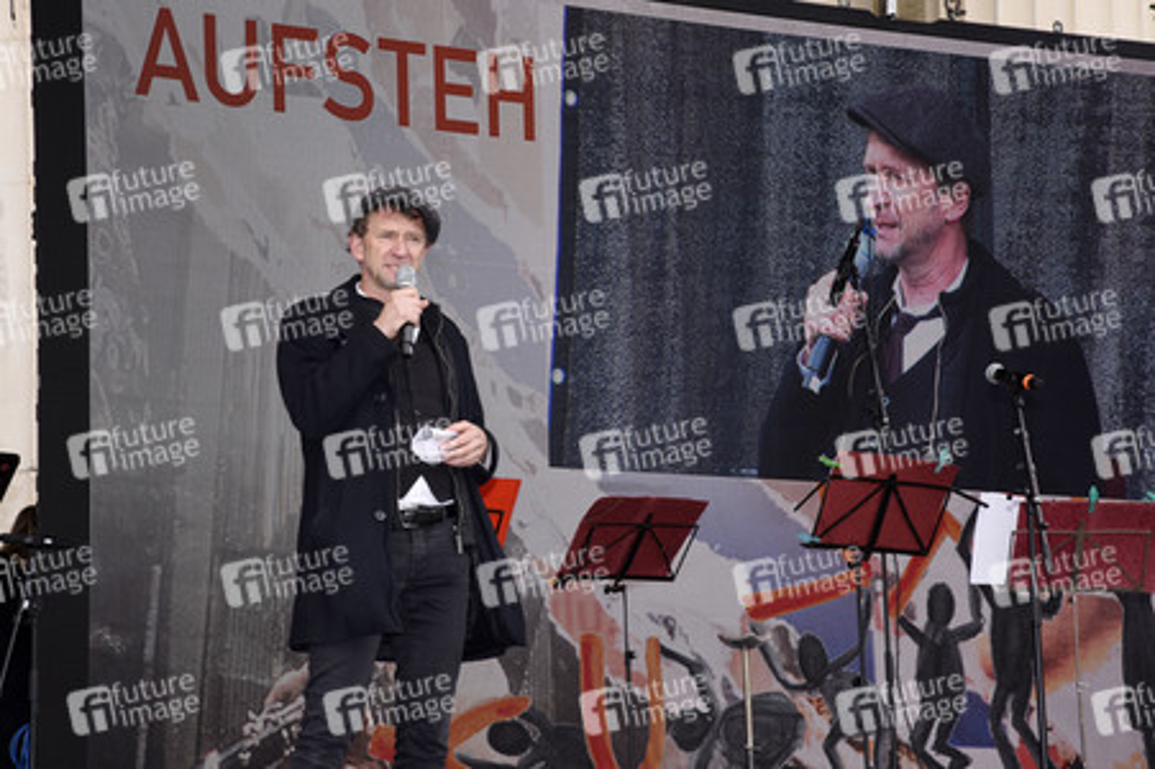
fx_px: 3526
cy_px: 384
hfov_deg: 18.6
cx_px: 578
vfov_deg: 12.4
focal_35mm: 110
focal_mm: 110
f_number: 11
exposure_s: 1/160
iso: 400
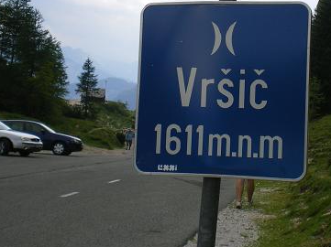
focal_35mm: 82
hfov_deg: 23.8
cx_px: 219
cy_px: 97
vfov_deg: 17.9
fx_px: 783
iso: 64
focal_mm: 9.3
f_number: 5.6
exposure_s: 1/160
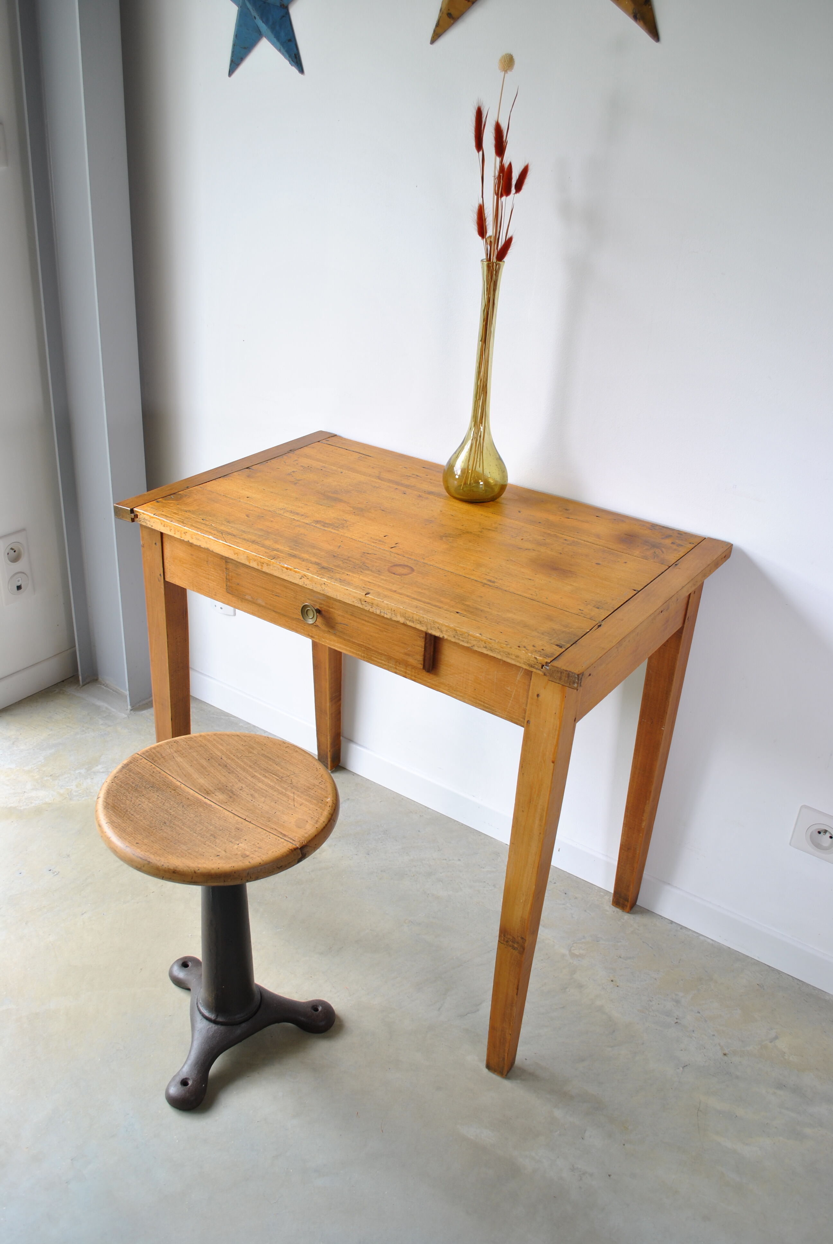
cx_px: 416
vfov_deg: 61.9
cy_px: 622
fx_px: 1038
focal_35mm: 30
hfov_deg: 43.7
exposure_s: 1/50
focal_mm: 20
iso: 100
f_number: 5.6
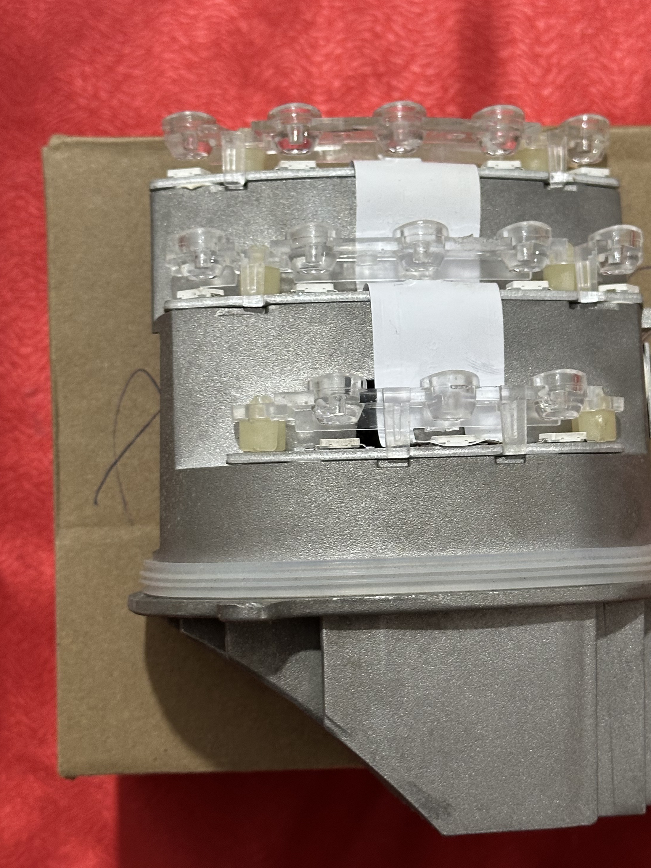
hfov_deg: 22.2
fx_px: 1655
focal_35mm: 66
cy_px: 406
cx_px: 421
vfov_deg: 29.4
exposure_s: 1/33
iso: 250
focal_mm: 6.86
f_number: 1.78
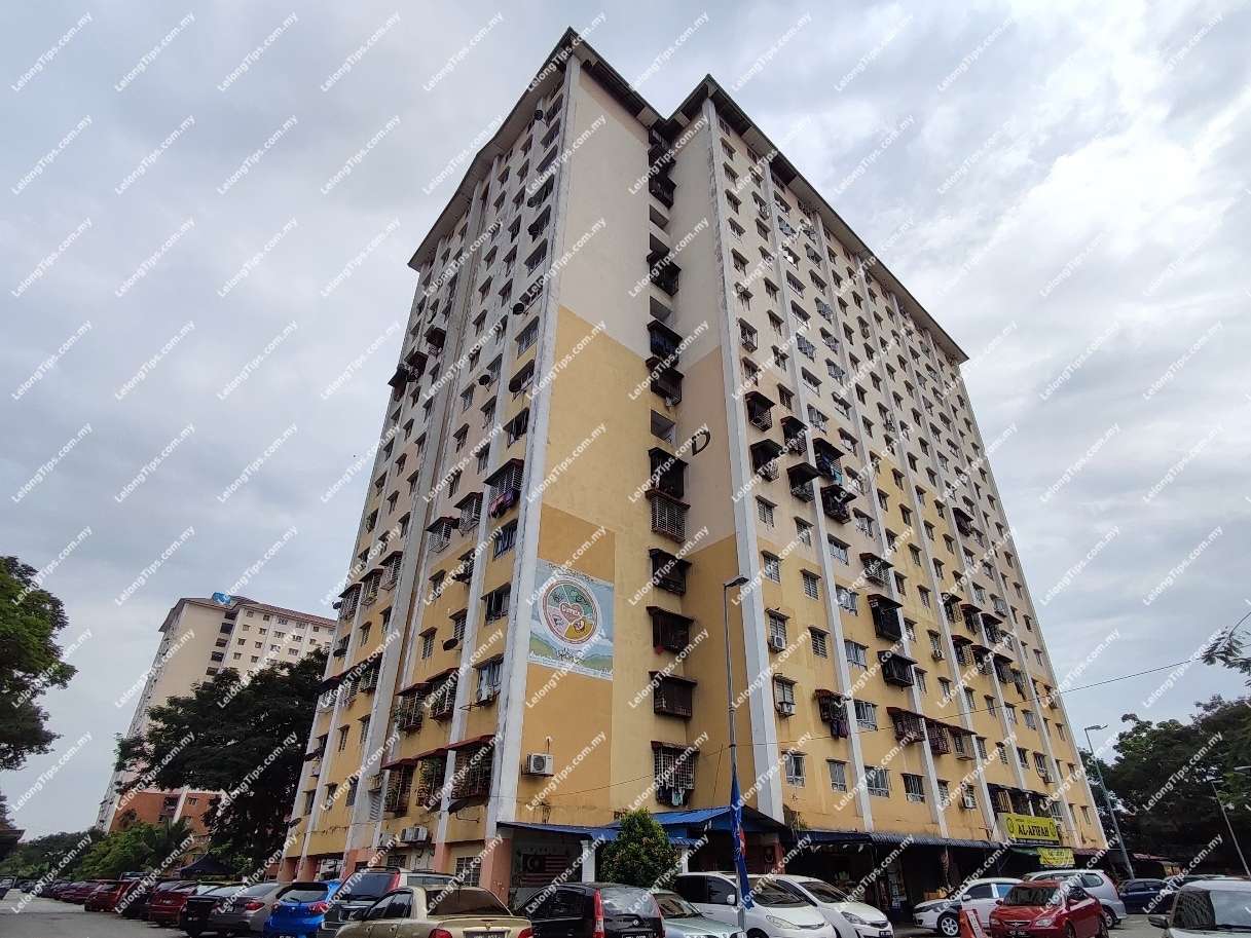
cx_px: 626
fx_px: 578
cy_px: 469
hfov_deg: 94.5
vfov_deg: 78.1
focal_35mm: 16
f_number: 2.2
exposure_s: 1/2119
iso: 50
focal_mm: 1.65
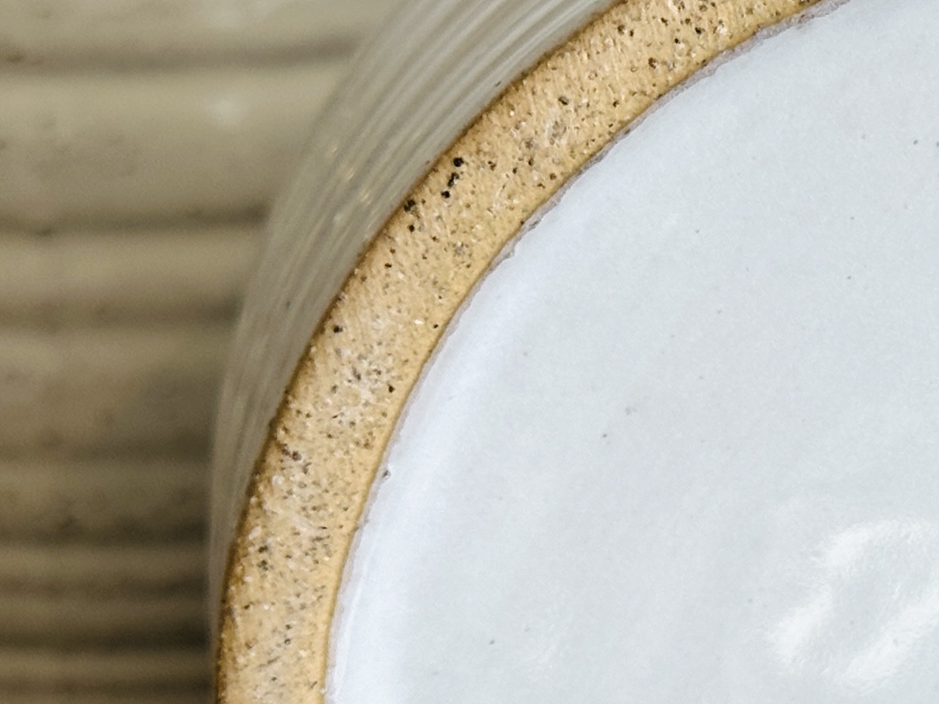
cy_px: 483
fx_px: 4339
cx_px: 1372
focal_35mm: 160
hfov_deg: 11.8
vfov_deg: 9.3
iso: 50
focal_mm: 6.86
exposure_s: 1/136
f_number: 1.78
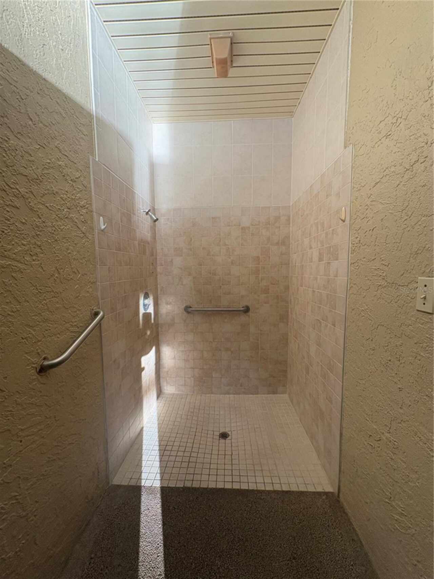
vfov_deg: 102.1
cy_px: 290
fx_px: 234
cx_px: 217
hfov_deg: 85.7
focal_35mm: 14
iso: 200
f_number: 2.2
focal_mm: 2.22
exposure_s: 1/99
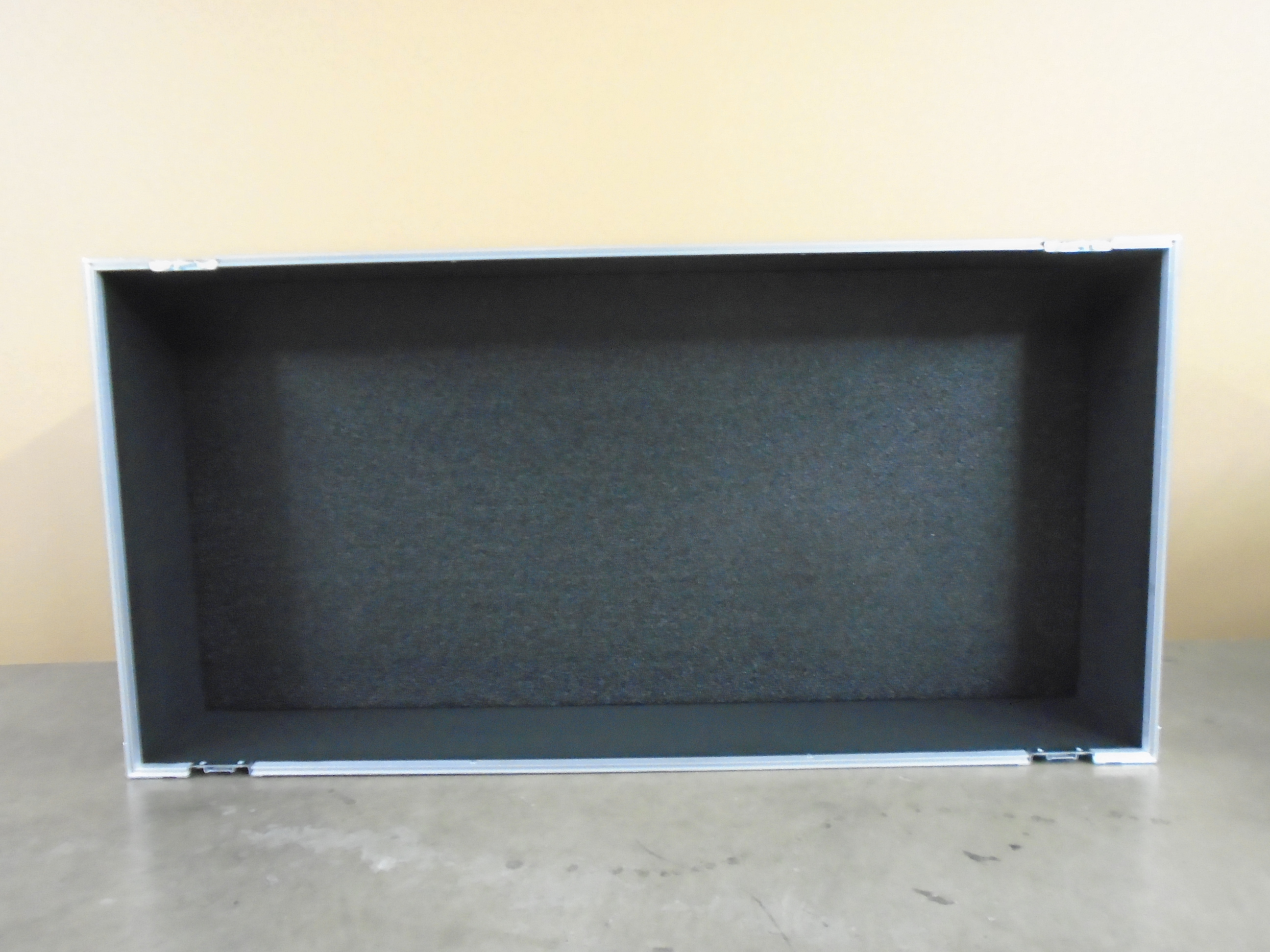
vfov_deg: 53.1
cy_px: 476
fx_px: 954
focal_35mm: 26
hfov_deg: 67.3
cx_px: 635
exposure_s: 1/4
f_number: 3.2
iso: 640
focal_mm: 4.6
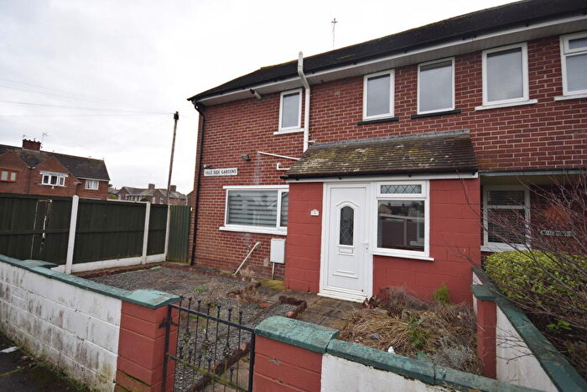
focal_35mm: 16
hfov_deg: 95.0
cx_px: 294
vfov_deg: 72.1
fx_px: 269
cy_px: 196
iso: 100
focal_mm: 11
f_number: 4.5
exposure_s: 1/80
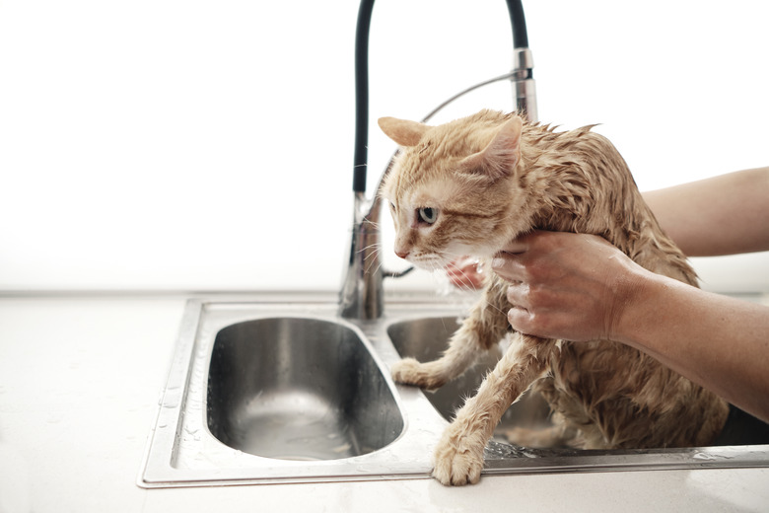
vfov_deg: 37.9
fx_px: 748
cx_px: 384
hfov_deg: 54.4
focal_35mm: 35
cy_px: 256
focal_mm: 23
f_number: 2.8
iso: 640
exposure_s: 1/200
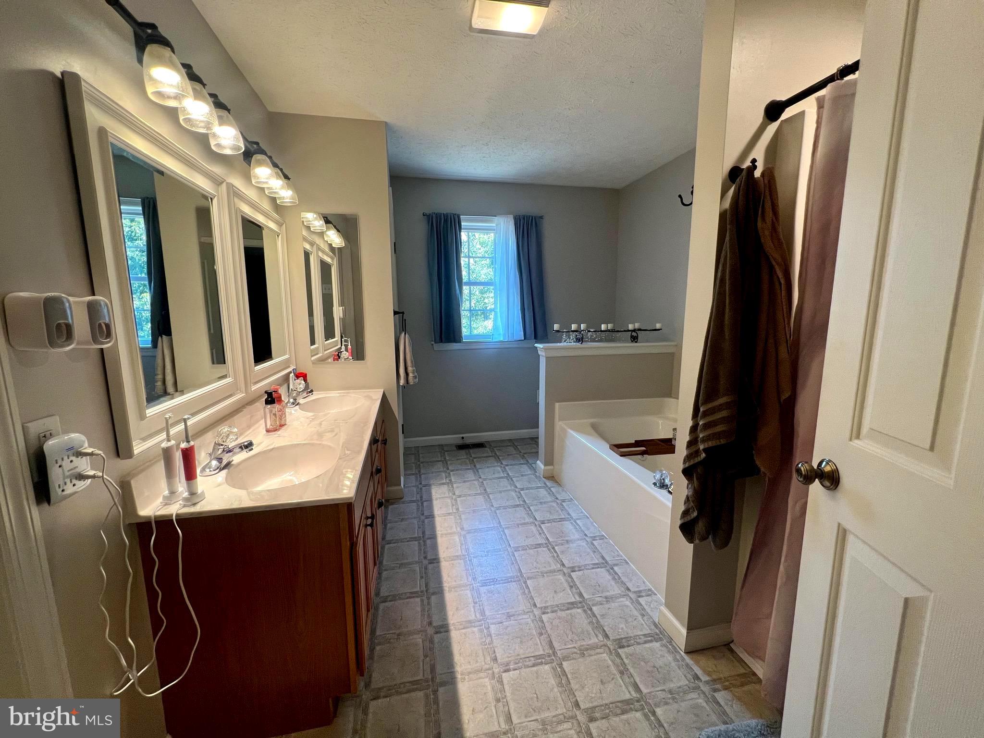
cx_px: 492
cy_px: 369
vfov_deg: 89.9
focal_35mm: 13
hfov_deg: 106.2
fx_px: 370
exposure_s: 1/120
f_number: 1.8
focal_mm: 1.57
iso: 125
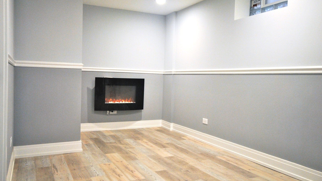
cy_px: 90
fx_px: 273
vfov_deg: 36.7
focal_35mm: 32
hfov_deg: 61.0
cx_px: 162
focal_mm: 20
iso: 400
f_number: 5.6
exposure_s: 1/25
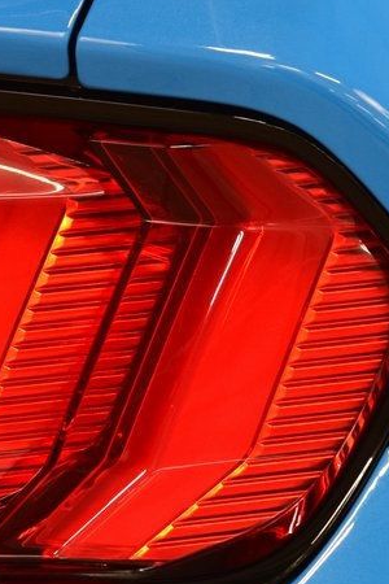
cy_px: 381
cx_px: -56
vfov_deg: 8.6
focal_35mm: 239
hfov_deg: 5.7
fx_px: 3873
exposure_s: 1/30
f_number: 7.1
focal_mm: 70
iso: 1250
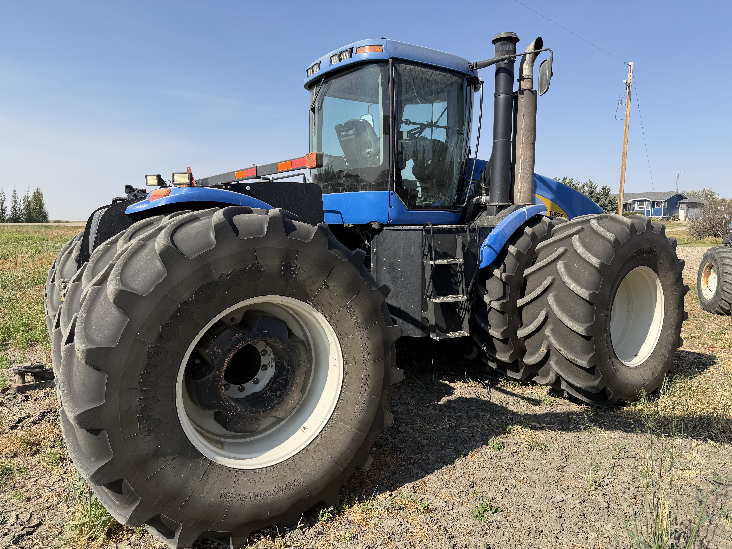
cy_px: 274
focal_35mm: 24
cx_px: 366
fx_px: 508
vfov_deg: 56.8
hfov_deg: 71.6
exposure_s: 1/3584
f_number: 1.78
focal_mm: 6.76
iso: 80
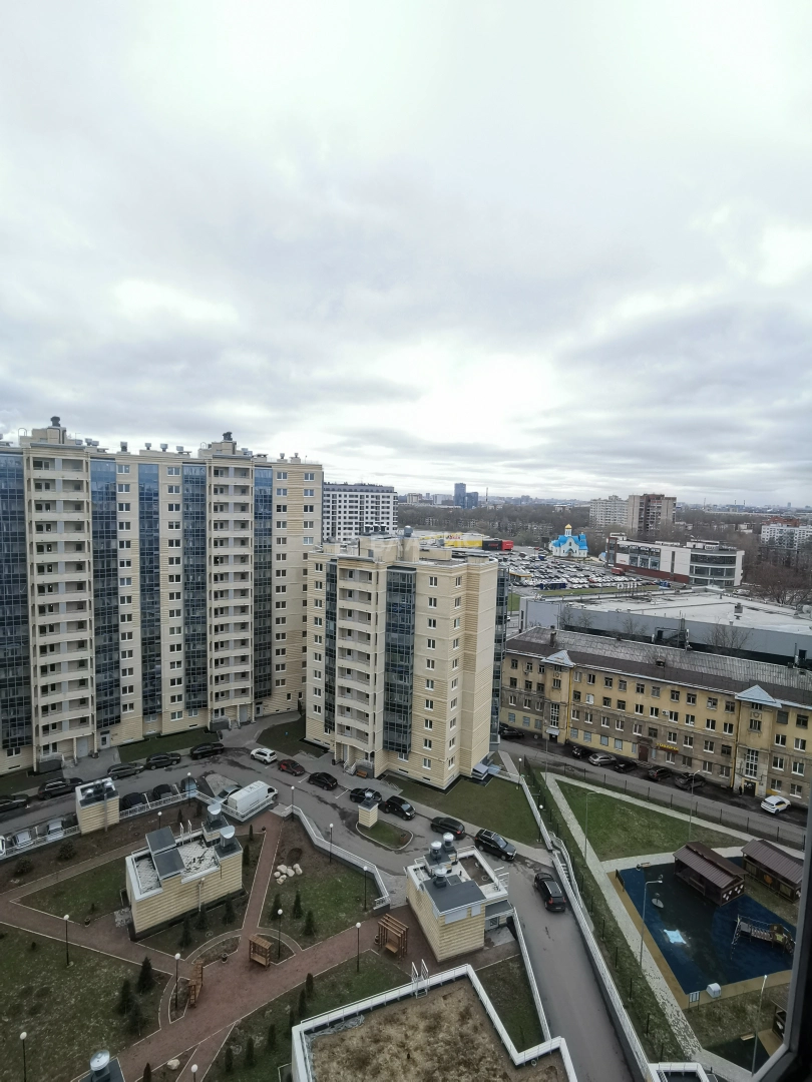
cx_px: 406
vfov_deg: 91.0
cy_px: 541
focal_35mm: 17
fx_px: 532
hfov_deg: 74.7
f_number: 2.2
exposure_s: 1/303
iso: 50
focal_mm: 2.23
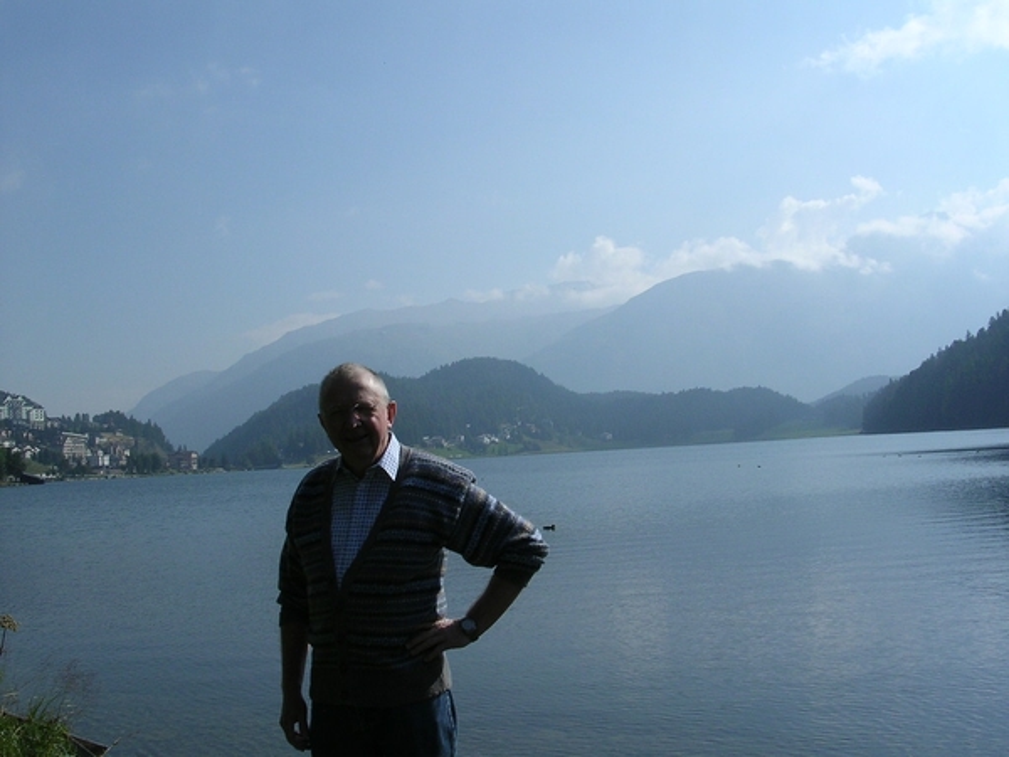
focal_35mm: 38
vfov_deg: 37.7
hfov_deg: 49.0
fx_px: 1108
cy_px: 378
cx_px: 504
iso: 100
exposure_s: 1/581
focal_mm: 5.8
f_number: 5.6
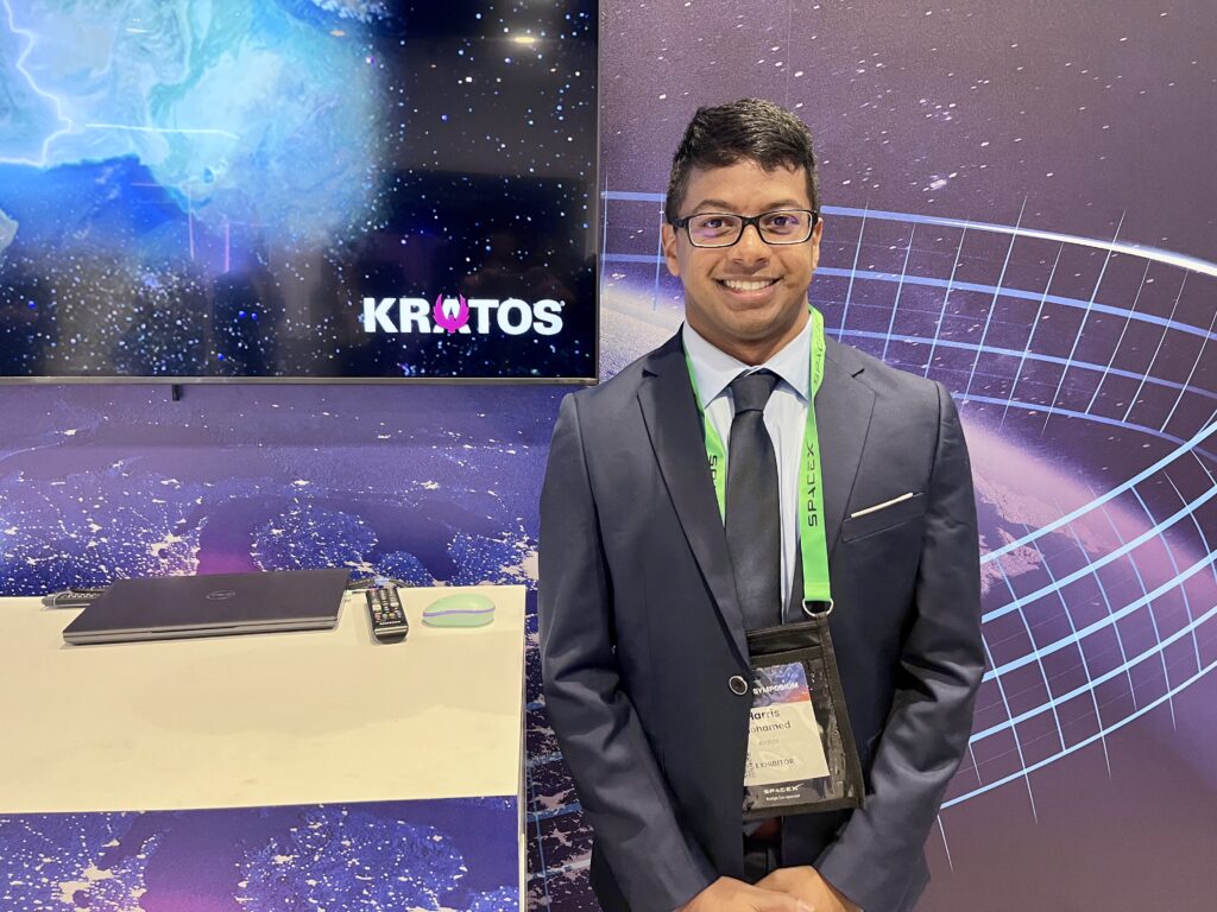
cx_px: 608
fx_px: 914
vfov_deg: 53.1
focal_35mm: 26
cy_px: 456
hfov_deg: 67.3
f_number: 1.6
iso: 400
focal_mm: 5.1
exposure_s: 1/60
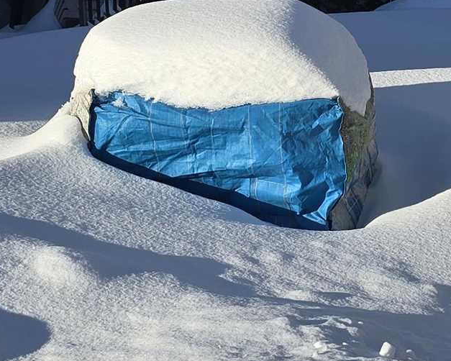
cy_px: 67
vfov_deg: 13.9
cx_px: 398
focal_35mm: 110
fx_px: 1469
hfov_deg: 17.2
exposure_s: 1/1058
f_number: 1.7
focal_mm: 6.3
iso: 12
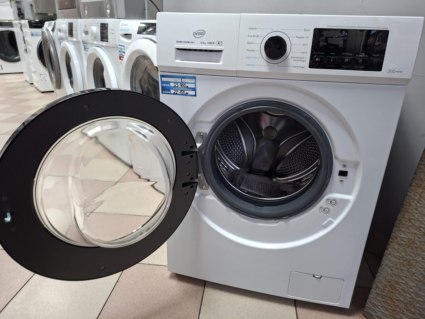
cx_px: 212
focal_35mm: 23
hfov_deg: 73.9
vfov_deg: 58.9
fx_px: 282
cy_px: 160
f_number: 1.8
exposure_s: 1/33
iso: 320
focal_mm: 5.54
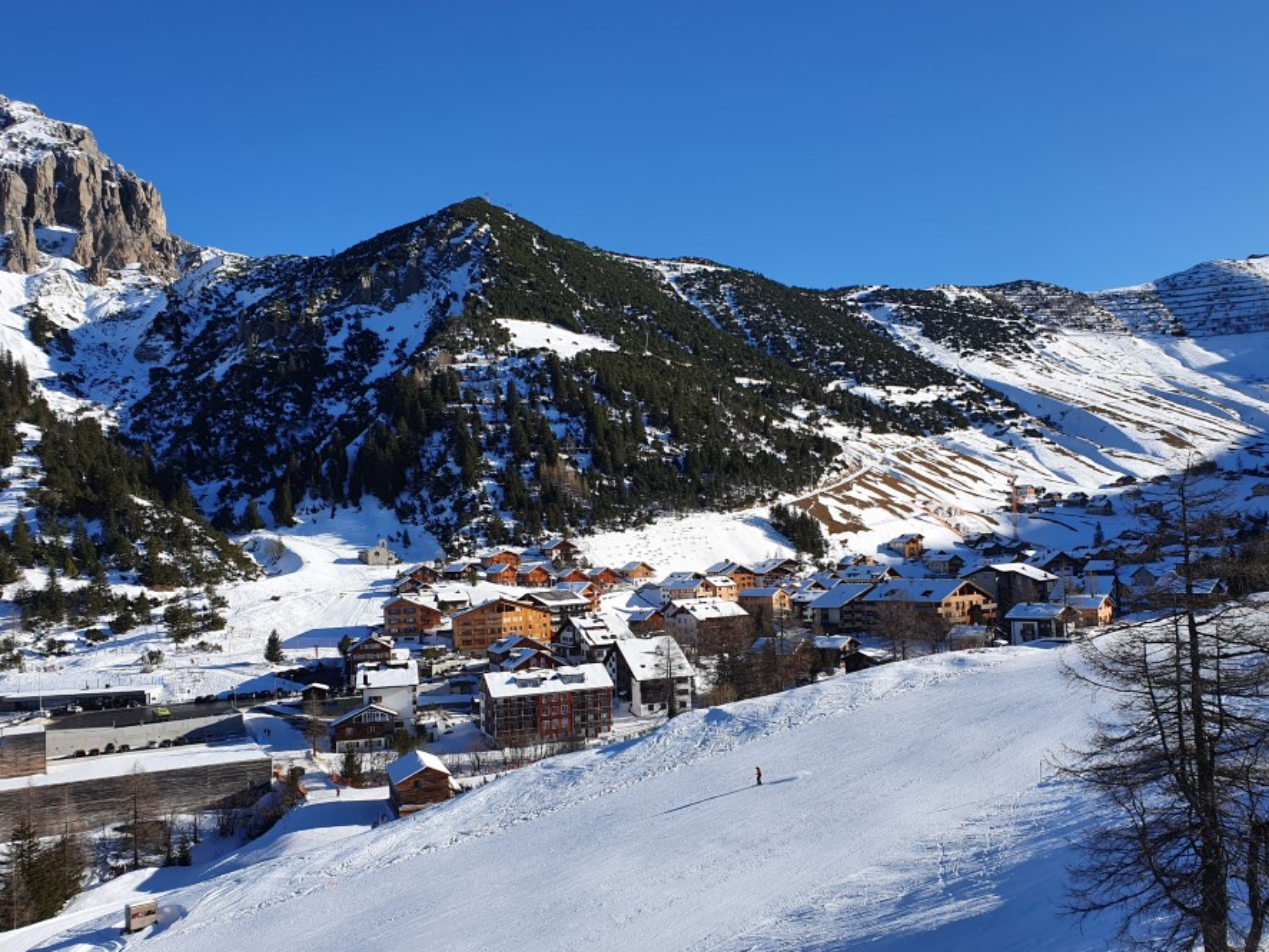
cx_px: 715
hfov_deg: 59.7
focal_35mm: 30
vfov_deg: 46.8
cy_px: 485
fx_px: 1100
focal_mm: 4.32
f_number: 2.4
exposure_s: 1/2064
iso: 50
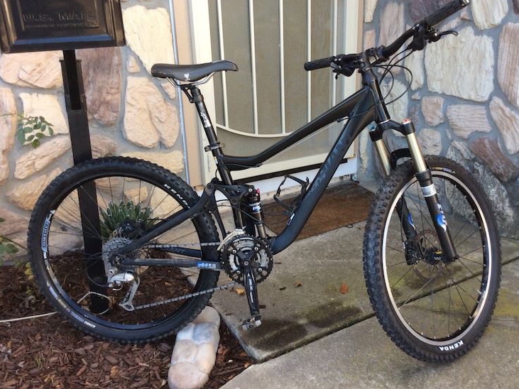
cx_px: 282
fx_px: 525
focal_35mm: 35
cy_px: 191
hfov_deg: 52.6
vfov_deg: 40.7
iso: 32
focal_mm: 3.3
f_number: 2.4
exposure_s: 1/120
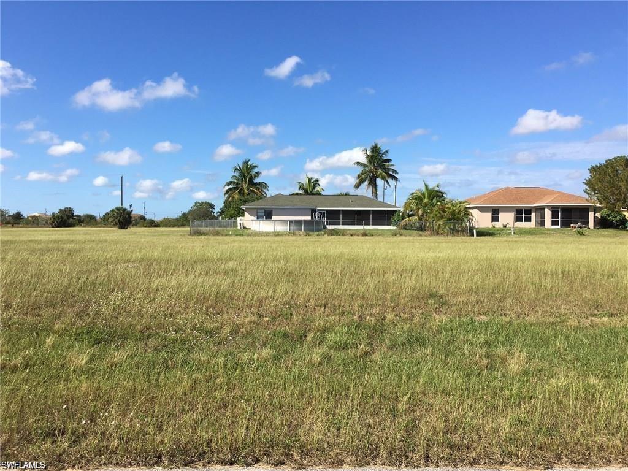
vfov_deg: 48.2
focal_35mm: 29
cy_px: 236
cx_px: 314
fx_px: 526
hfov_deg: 61.7
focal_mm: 4.15
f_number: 2.2
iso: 25
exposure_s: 1/1570
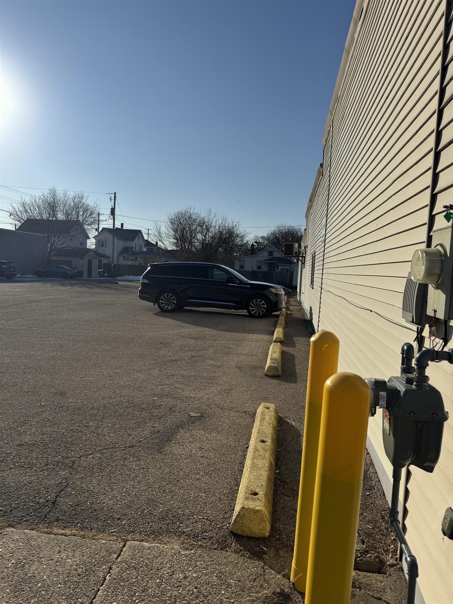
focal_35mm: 24
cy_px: 302
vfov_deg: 71.6
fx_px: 419
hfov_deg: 56.8
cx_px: 226
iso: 80
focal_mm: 6.76
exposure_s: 1/12346
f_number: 1.78
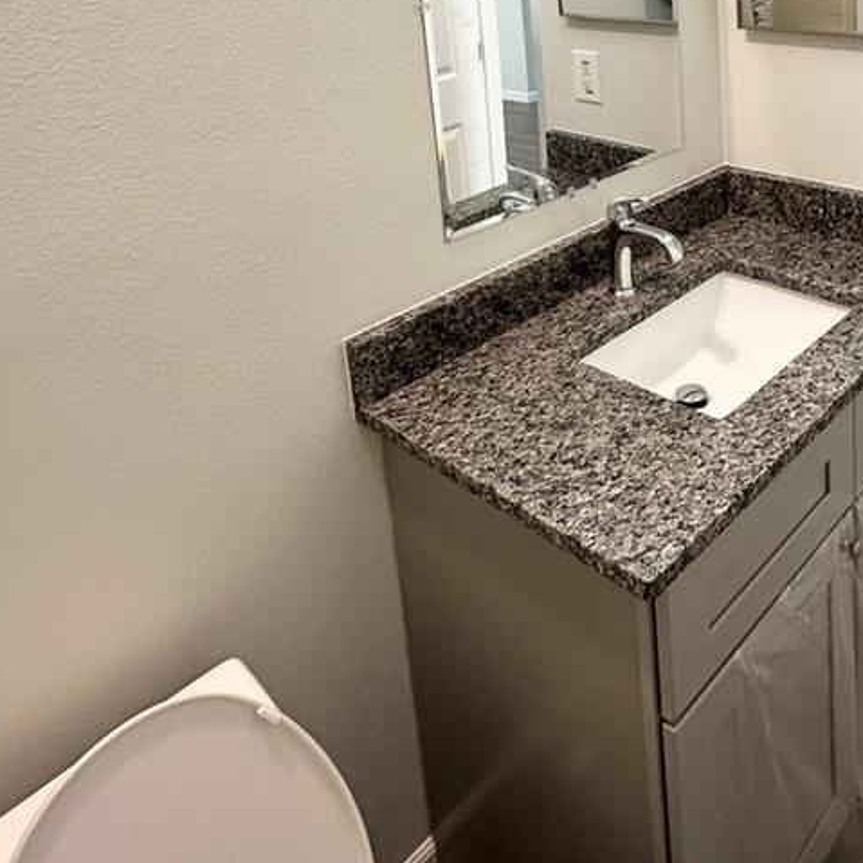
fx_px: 874
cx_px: 676
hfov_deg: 49.8
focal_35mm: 31
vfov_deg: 46.5
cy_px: 59
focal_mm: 2.22
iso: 200
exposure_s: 1/120
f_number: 2.2
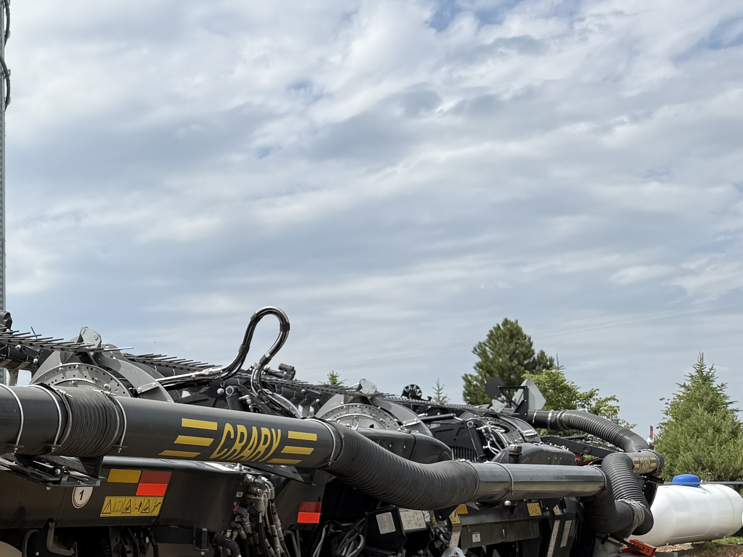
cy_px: 502
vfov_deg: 24.9
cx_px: -131
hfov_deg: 29.4
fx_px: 1224
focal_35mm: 57
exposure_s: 1/4405
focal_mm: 6.76
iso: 80
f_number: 1.78
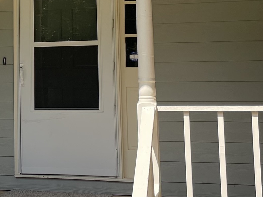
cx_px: -62
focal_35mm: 102
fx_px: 775
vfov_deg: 14.4
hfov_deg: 18.2
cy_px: 22
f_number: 1.6
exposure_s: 1/1742
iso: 32
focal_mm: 4.2
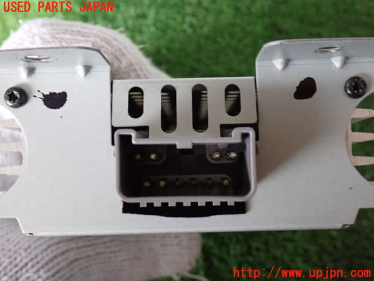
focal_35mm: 50
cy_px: 140
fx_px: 540
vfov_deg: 29.1
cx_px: 187
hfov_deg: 38.2
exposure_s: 1/15
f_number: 3.2
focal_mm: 9.01
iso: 800
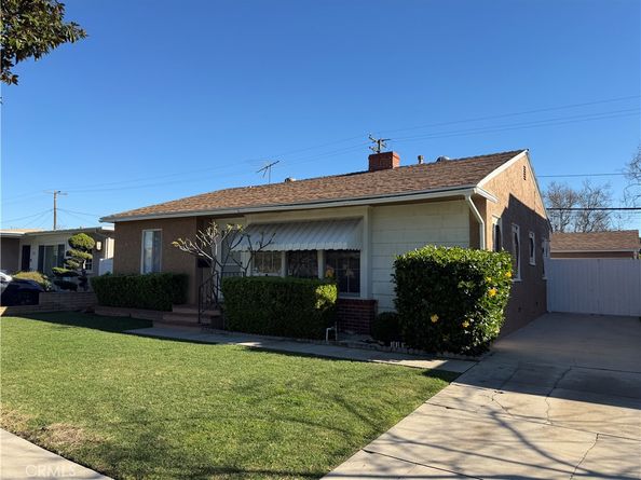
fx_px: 444
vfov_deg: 56.8
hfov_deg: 71.6
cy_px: 240
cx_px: 320
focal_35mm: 24
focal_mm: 6.76
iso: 80
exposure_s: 1/3145
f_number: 1.78
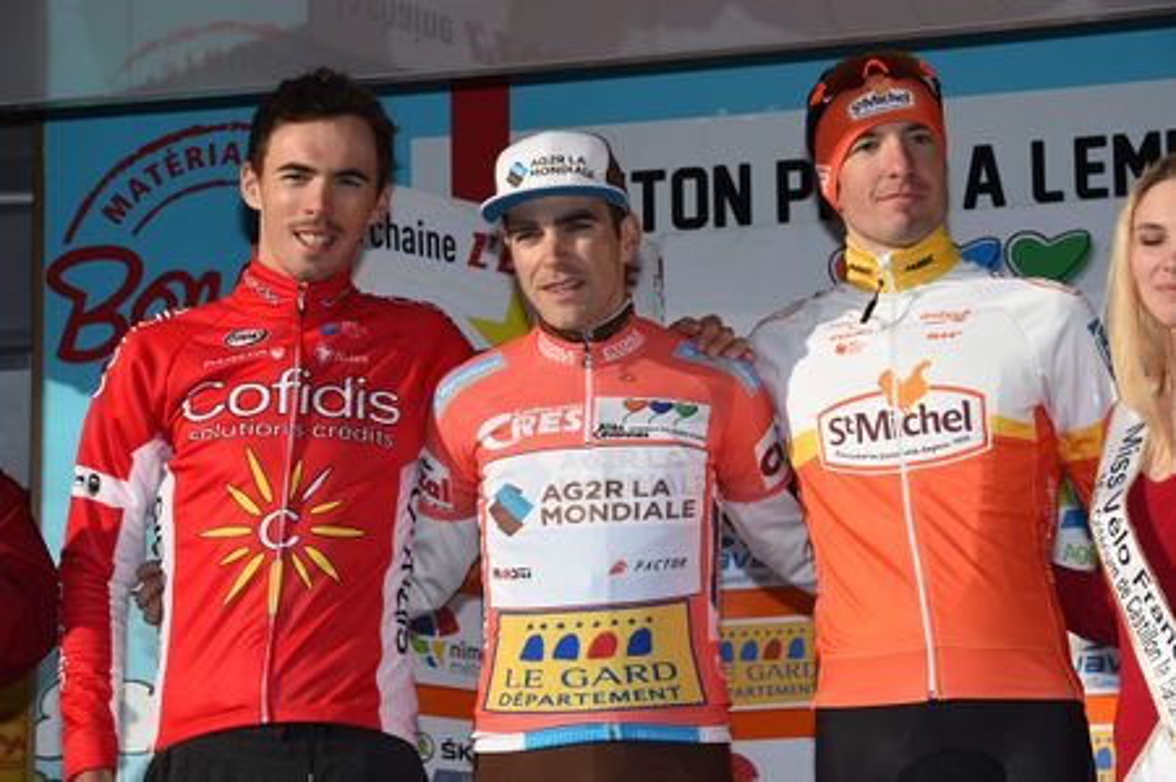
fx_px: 4405
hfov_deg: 15.2
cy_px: 391
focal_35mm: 135
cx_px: 588
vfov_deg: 10.1
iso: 200
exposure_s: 1/250
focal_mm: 135
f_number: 13
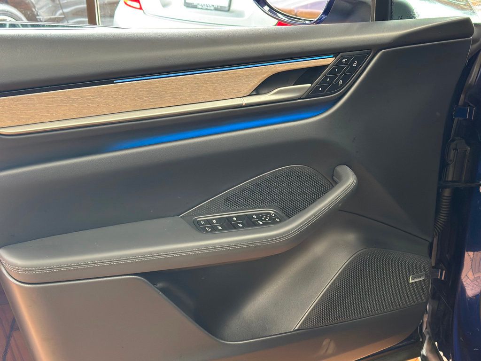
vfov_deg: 30.3
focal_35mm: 48
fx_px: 667
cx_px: 240
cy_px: 180
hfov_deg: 39.7
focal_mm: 6.86
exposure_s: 1/40
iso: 320
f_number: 1.78
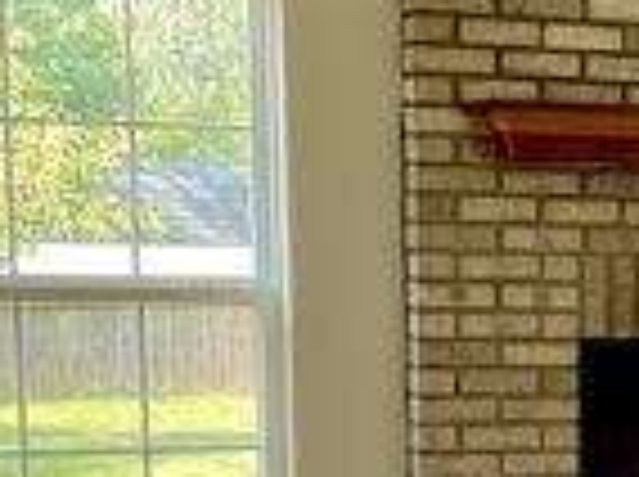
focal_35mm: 133
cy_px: 619
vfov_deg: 10.9
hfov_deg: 14.2
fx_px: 2451
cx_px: 832
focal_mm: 3
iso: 50
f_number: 1.8
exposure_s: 1/120
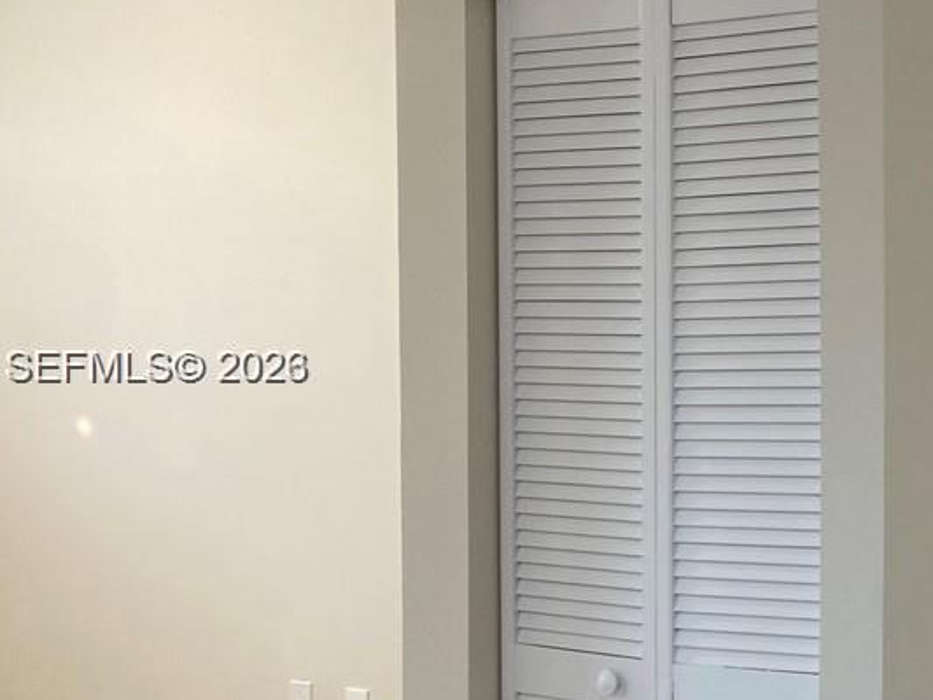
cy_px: 369
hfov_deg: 22.7
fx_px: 2103
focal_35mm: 78
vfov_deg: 18.9
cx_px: 1162
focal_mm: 4.25
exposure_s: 1/60
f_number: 1.8
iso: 64
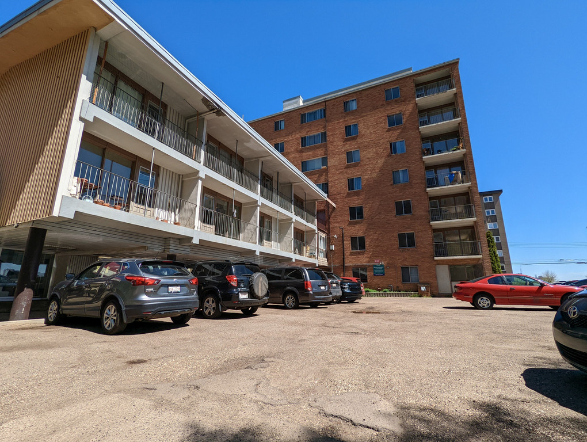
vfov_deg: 78.2
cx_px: 294
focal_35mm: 16
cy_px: 221
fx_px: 272
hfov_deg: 94.4
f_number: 2.2
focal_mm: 2.35
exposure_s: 1/1453
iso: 49
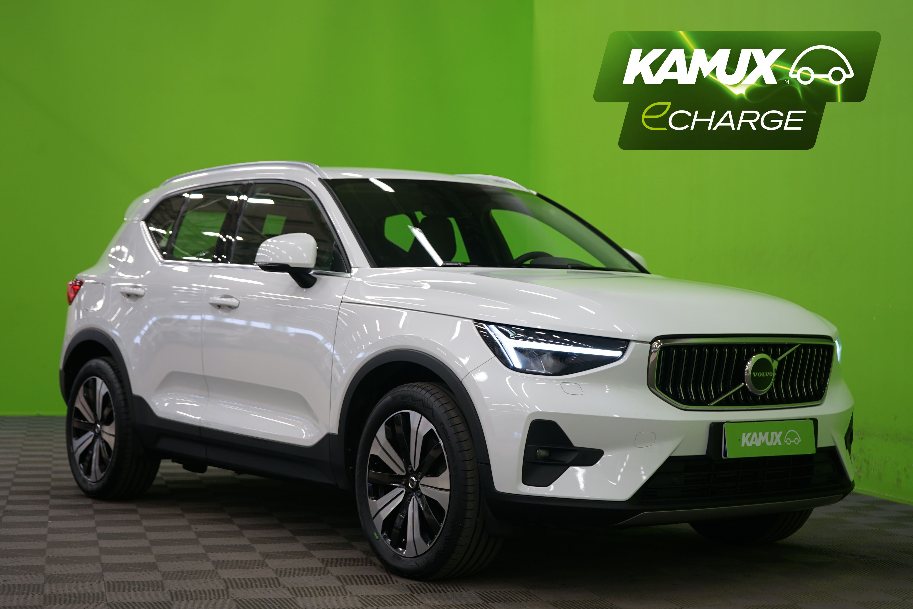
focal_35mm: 59
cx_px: 459
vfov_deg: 23.0
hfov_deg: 33.9
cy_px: 307
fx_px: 1496
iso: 400
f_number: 5
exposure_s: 1/13
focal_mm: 58
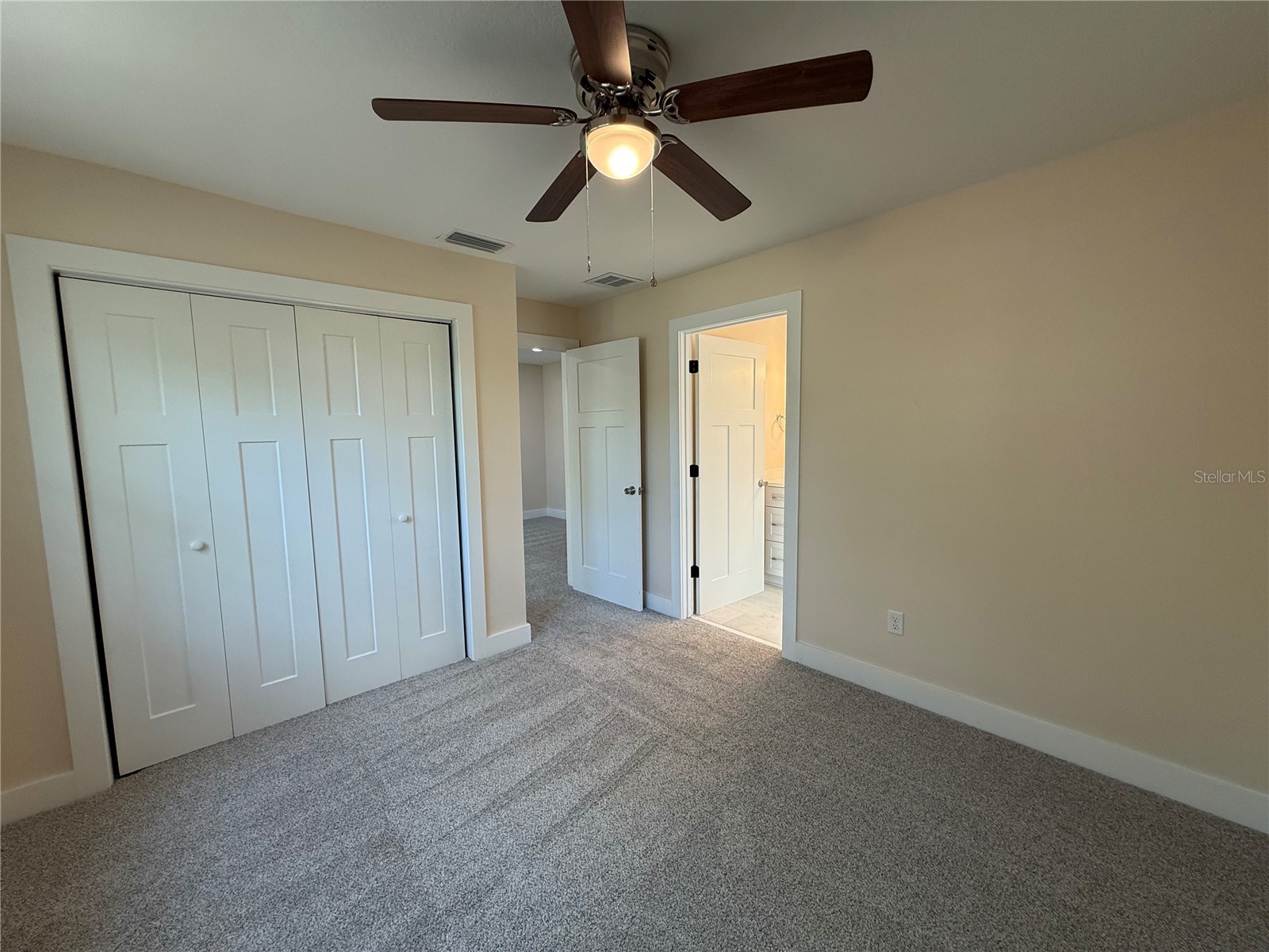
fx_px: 513
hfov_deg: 102.1
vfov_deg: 85.7
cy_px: 476
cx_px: 634
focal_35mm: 14
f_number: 2.2
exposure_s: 1/120
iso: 125
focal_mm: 2.22
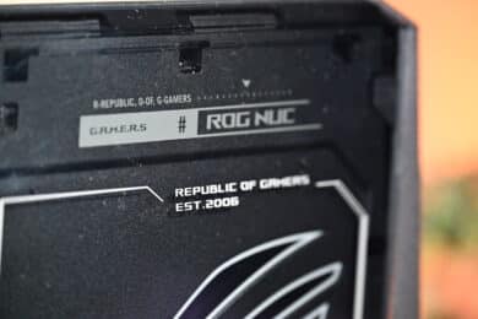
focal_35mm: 120
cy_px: 160
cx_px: 239
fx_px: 1593
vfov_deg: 11.4
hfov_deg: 17.1
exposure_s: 1/125
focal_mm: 120
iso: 4000
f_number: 4
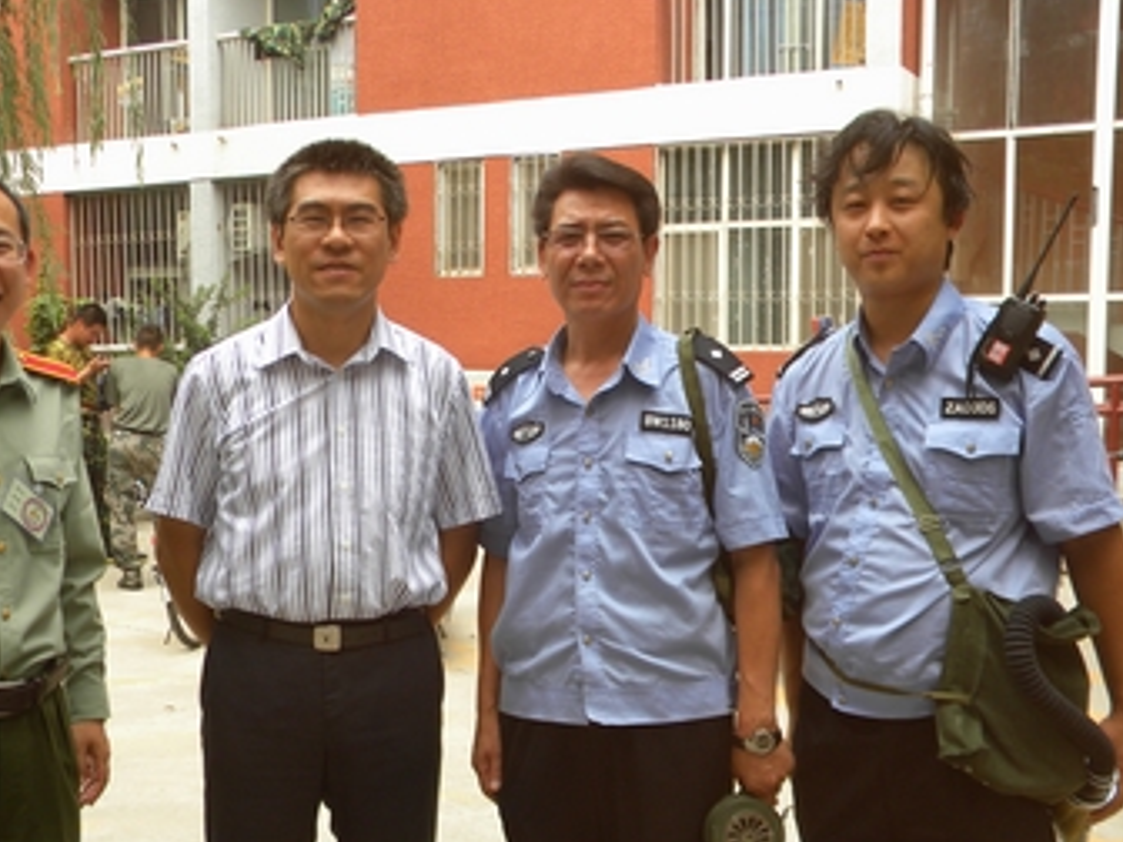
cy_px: 496
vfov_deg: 32.1
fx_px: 1460
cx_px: 458
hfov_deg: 41.9
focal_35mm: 45
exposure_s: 1/167
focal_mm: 6.4
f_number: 3.7
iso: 80
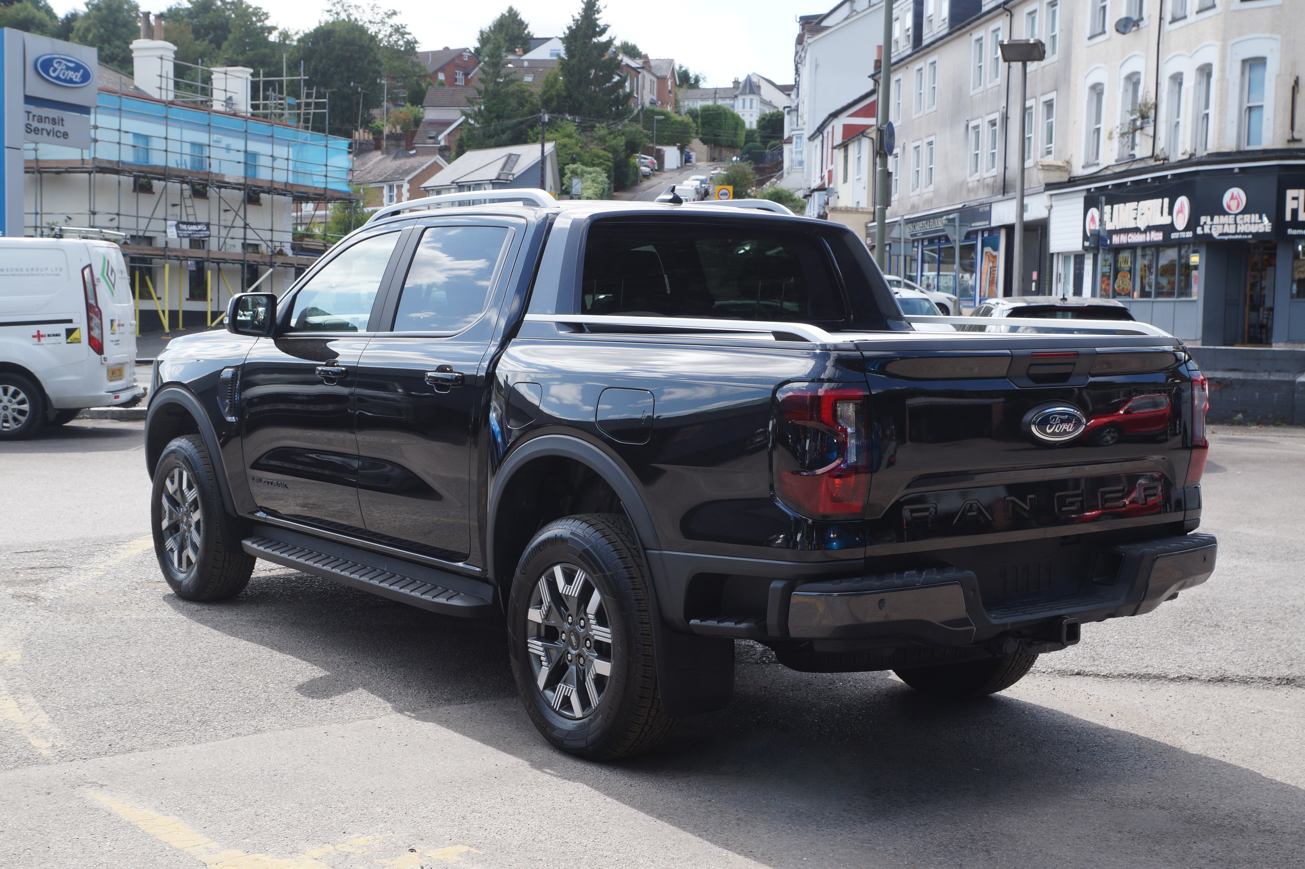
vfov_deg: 29.8
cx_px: 652
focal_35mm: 45
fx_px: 1630
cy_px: 434
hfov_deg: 43.6
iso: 100
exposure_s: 1/100
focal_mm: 30
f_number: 7.1
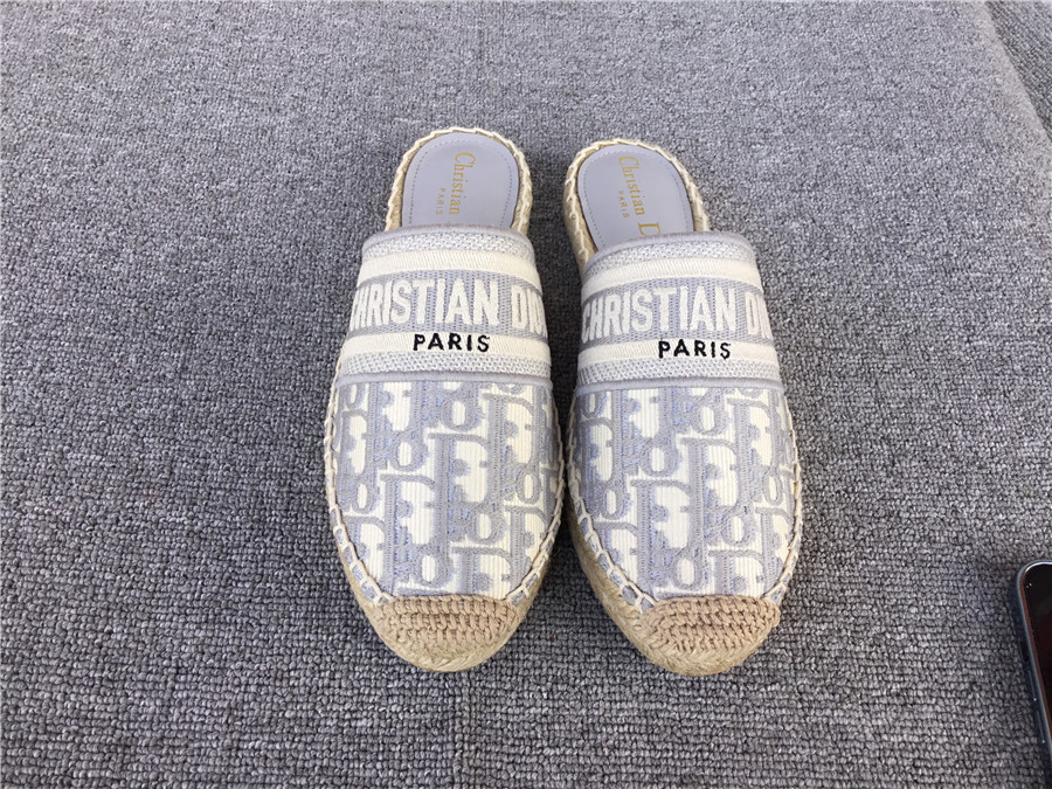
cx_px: 526
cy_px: 394
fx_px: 942
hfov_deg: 58.4
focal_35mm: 31
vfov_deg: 45.4
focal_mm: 3.3
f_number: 2.4
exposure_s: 1/100
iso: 25
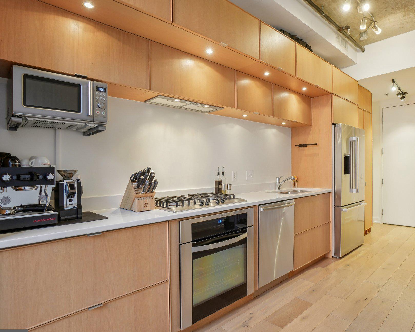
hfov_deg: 81.1
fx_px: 241
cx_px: 234
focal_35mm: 20
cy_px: 173
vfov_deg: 69.2
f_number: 7.1
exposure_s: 1/3.33
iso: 100
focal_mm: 11
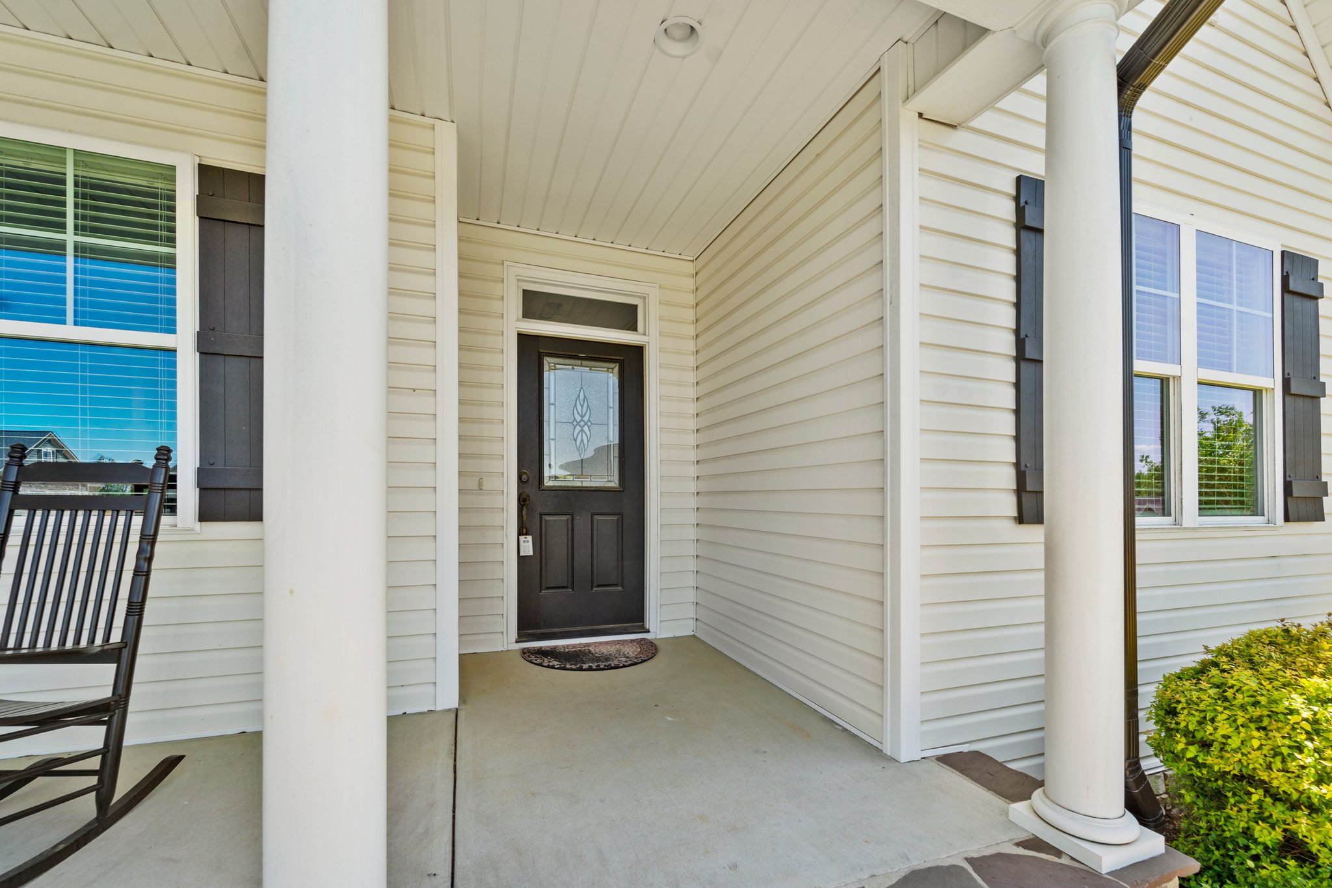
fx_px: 518
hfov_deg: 104.3
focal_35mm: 14
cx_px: 666
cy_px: 444
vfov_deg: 81.2
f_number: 8
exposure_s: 1/160
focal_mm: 14
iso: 100
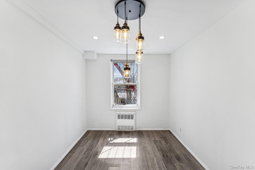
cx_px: 128
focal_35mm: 14
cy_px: 85
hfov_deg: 104.3
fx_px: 99
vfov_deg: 81.2
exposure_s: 1/6
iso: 100
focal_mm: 14
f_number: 11
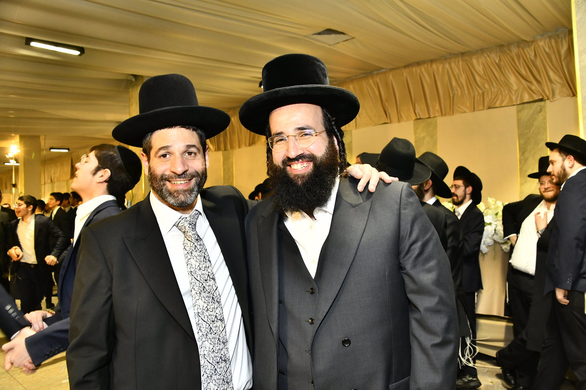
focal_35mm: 28
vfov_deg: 46.4
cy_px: 195
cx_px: 293
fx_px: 456
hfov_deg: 65.5
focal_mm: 28
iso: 1250
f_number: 6.3
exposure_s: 1/160
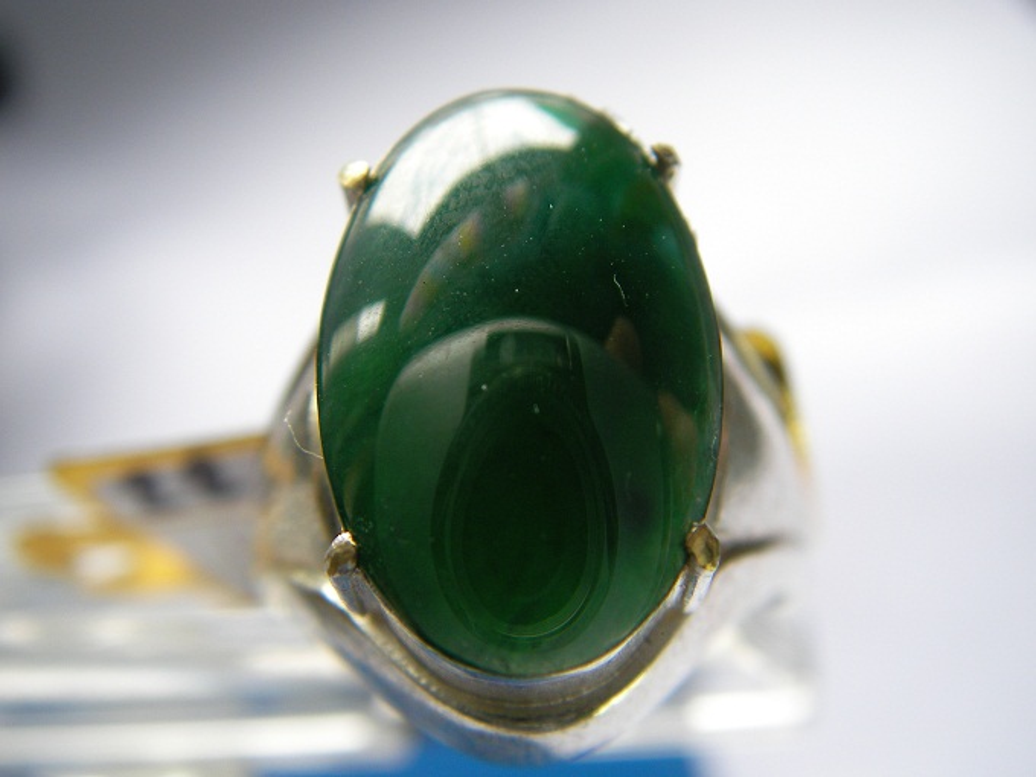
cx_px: 518
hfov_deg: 49.0
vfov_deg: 37.7
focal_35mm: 38
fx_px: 1137
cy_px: 388
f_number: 3.3
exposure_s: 1/50
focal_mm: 6.3
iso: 64
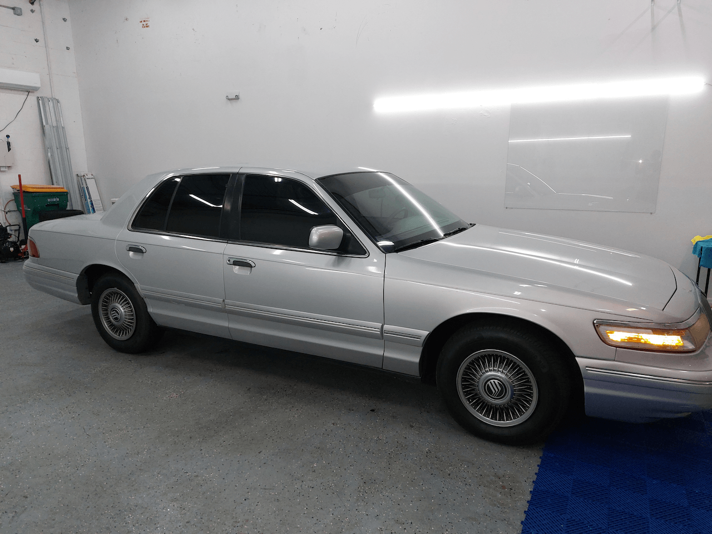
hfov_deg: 71.6
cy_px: 267
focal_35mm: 24
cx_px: 356
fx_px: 494
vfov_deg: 56.8
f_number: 1.8
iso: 160
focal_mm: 5.23
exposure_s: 1/120
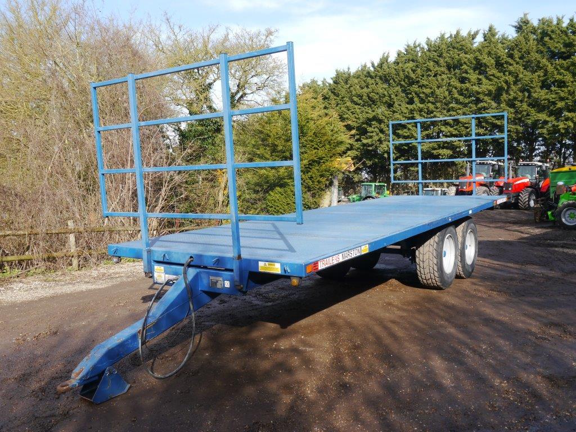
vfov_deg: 44.2
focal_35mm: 32
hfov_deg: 56.8
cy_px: 216
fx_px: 532
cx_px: 288
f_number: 6.3
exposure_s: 1/250
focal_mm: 16
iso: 160
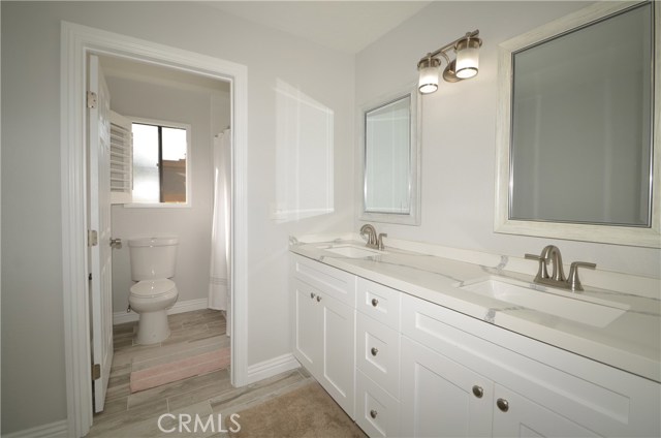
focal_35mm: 15
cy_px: 219
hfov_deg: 100.5
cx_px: 330
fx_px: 275
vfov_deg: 77.1
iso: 100
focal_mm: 10
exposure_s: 1/160
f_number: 6.3
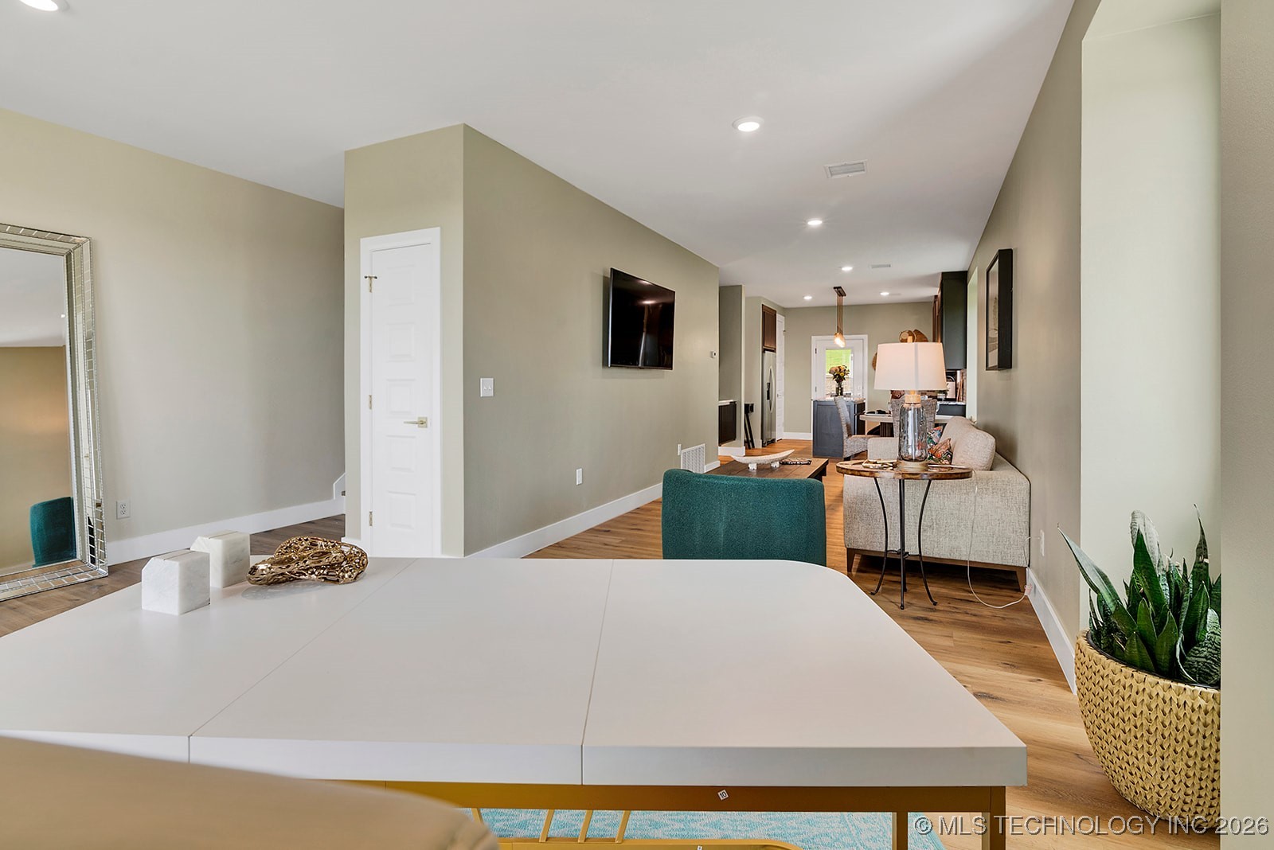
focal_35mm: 16
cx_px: 637
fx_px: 566
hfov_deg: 96.7
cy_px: 425
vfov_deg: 73.8
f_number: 8
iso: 250
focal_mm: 16
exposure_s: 1/25
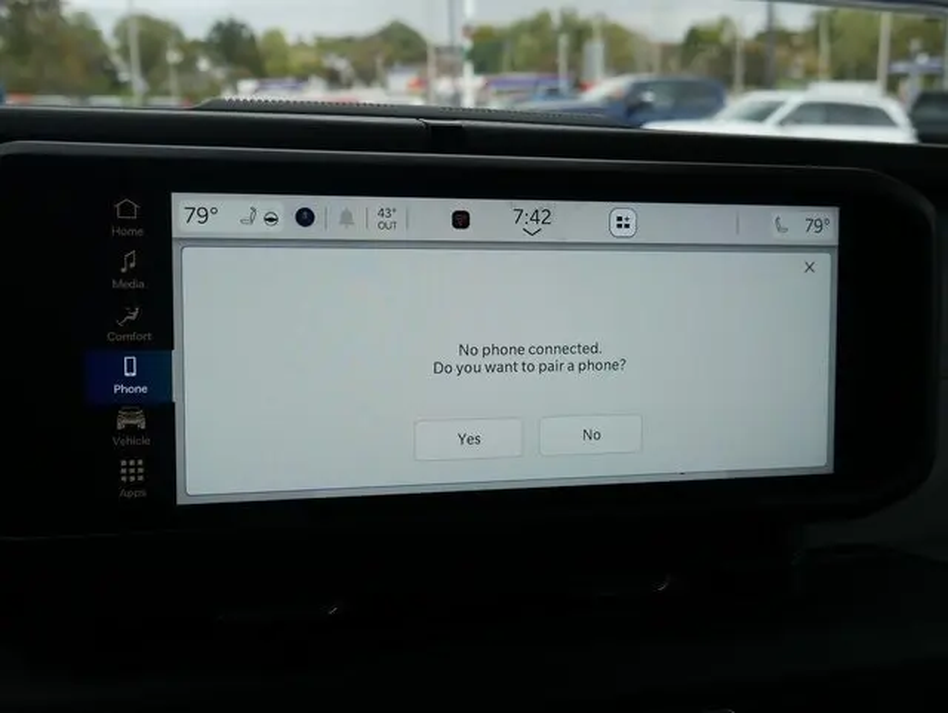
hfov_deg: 46.8
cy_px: 356
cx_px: 474
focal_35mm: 40
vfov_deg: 36.0
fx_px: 1096
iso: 200
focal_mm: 20
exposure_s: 1/160
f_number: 5
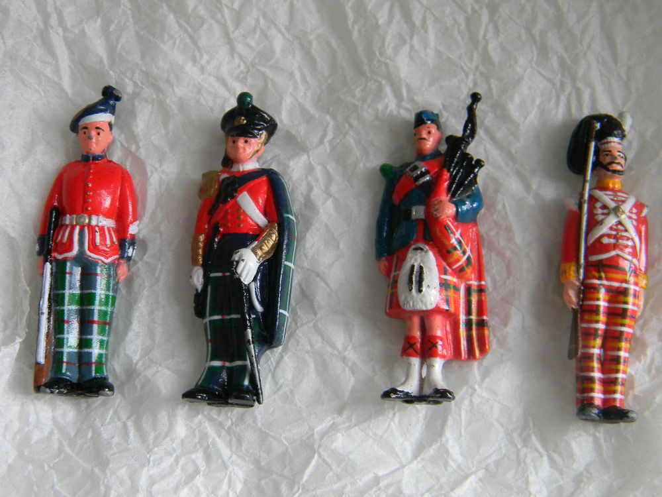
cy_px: 248
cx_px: 331
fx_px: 1071
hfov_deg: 34.3
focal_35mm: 56
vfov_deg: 26.1
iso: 157
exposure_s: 1/30
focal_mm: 10.1
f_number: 4.1
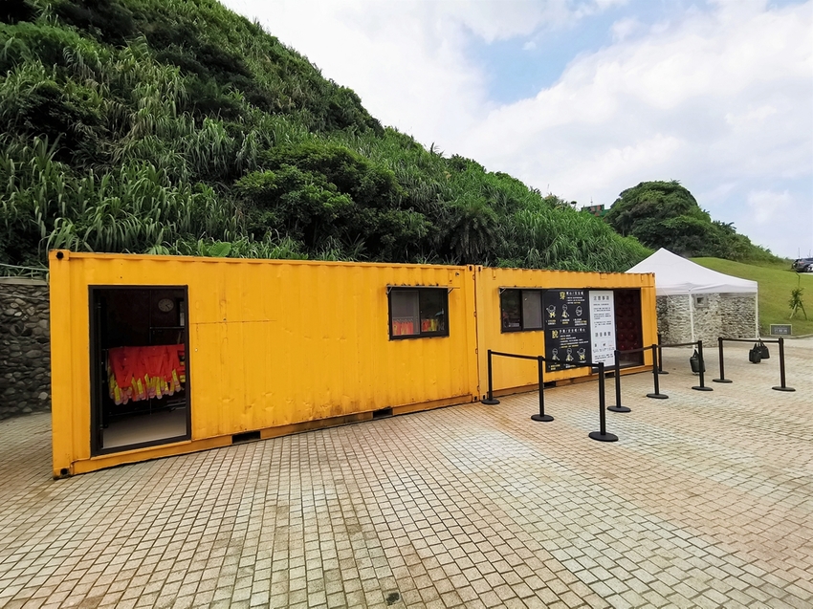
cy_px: 304
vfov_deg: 78.1
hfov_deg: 94.5
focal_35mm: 16
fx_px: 376
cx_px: 406
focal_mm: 2.35
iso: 50
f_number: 2.2
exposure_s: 1/1119
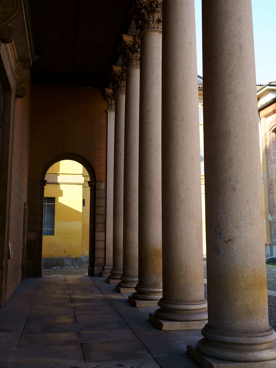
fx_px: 415
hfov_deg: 36.8
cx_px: 138
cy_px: 165
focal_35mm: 39
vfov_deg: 47.8
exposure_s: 1/40
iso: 100
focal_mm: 35
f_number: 10
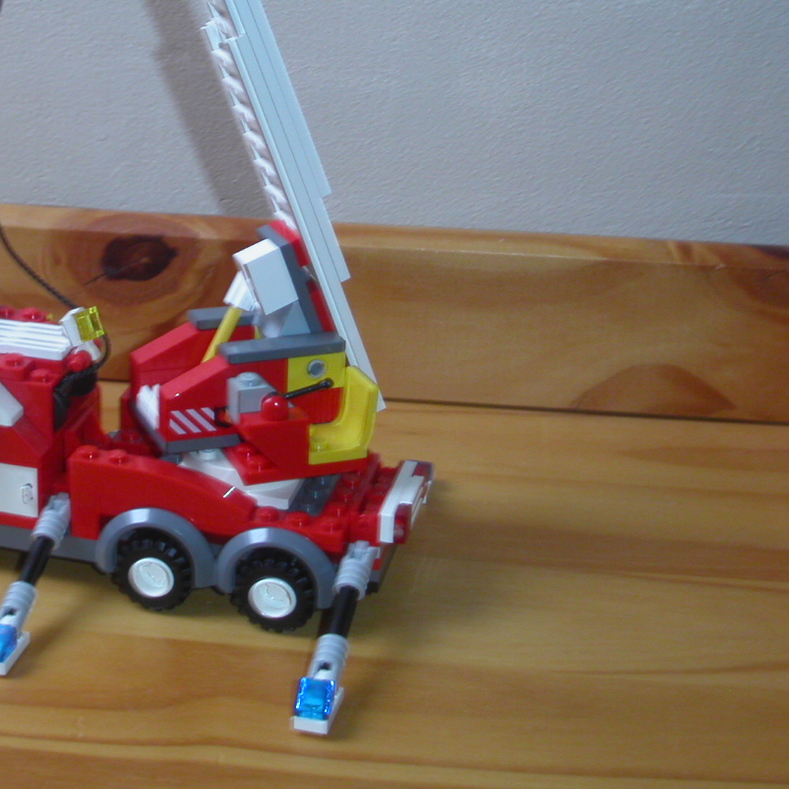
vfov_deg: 25.4
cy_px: 206
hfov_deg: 25.1
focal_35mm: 67
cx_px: 119
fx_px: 1728
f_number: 2.8
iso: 100
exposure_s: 1/30
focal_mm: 7.8
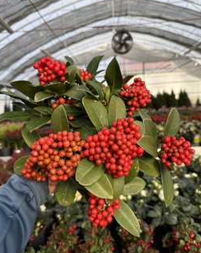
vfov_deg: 66.0
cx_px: 101
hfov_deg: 54.8
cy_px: 118
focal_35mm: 26
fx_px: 194
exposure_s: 1/1250
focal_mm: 6.76
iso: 80
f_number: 1.78
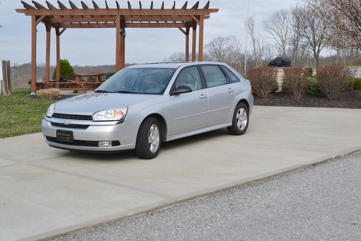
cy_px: 120
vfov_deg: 30.9
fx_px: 436
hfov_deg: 45.0
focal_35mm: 44
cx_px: 180
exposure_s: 1/200
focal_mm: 29
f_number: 7.1
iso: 100
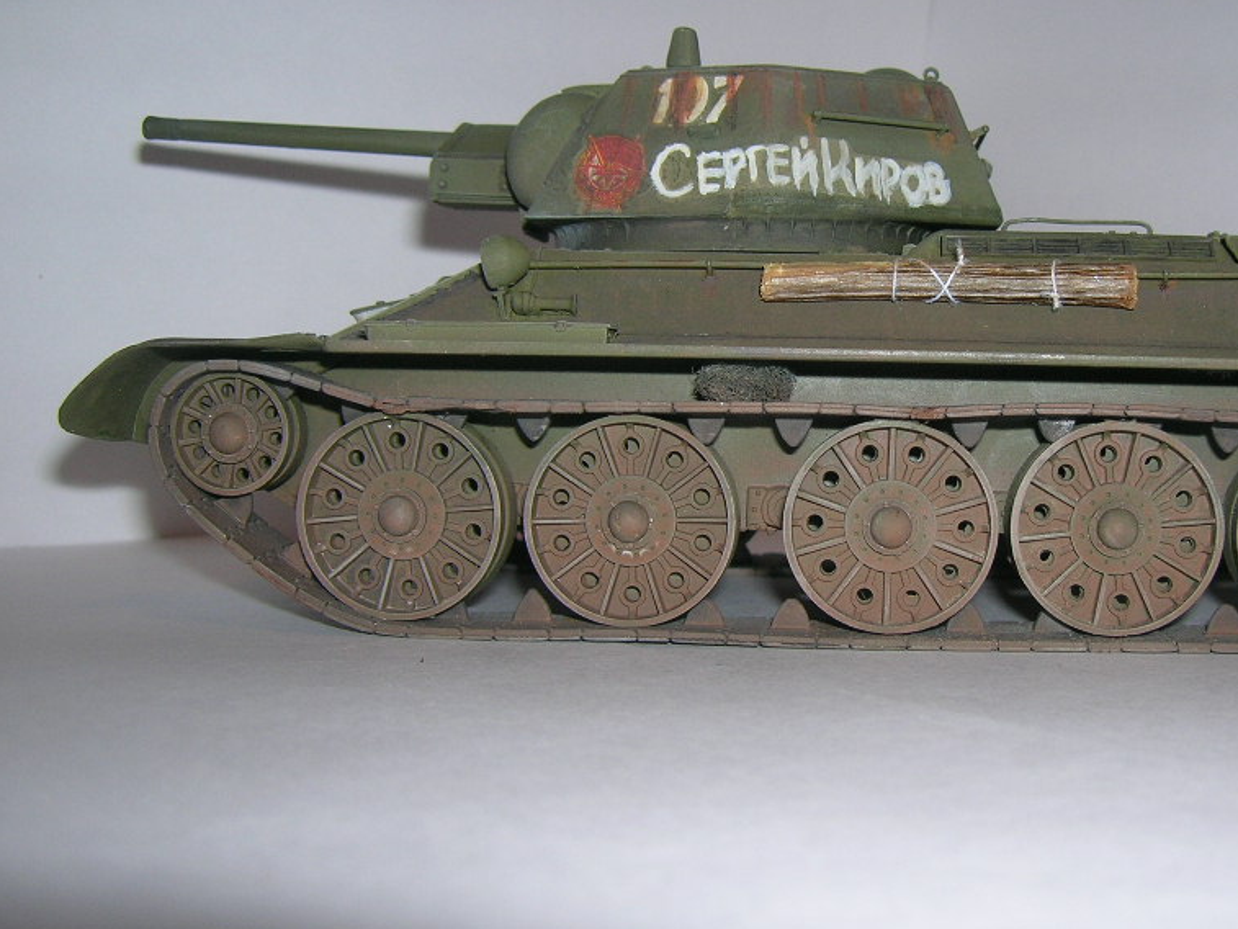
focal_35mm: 46
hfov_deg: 40.8
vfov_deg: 31.5
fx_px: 1645
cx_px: 805
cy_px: 399
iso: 50
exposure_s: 1/60.1
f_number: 2.9
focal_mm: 5.7
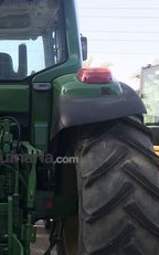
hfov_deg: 23.3
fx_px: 368
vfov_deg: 38.0
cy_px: 157
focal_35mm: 53
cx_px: -4
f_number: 1.8
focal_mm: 3.99
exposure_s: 1/231
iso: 20
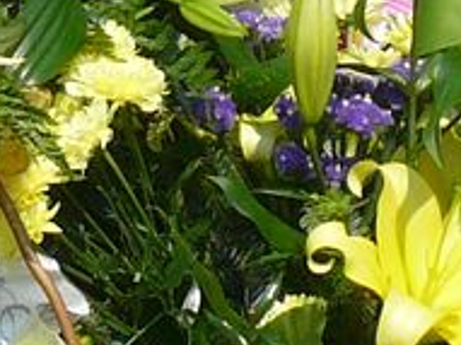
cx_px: -171
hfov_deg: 6.7
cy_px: -170
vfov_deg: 5.1
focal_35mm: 291
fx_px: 3873
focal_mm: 6.1
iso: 100
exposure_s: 1/200
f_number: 9
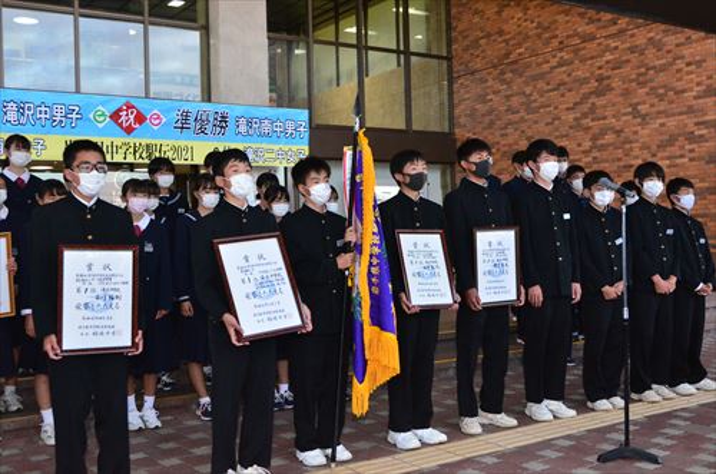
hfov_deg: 49.6
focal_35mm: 39
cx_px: 358
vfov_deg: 34.1
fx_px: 774
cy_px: 237
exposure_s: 1/250
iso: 3200
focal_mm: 26
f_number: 5
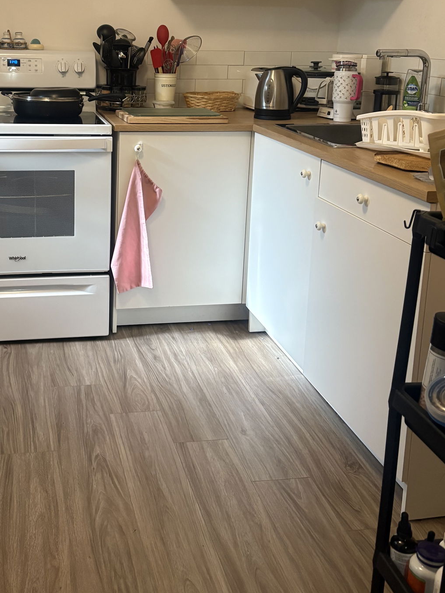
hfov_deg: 34.7
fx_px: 703
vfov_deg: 44.8
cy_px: 177
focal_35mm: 41
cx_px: 133
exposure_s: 1/60
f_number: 1.6
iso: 200
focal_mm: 5.96
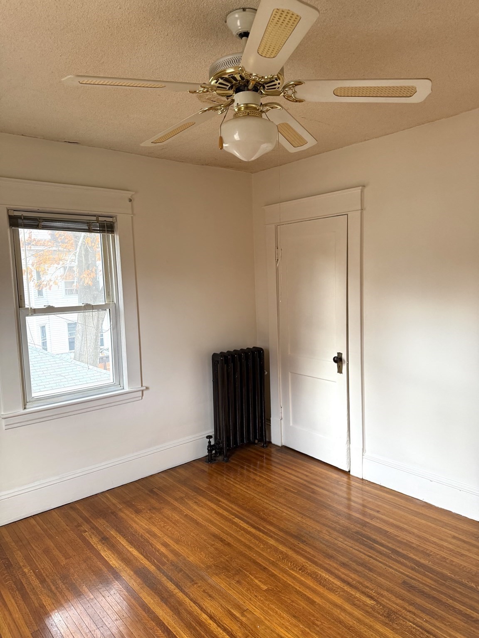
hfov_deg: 56.8
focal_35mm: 24
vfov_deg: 71.6
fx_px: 443
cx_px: 240
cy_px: 319
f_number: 1.78
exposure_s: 1/104
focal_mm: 6.76
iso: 200
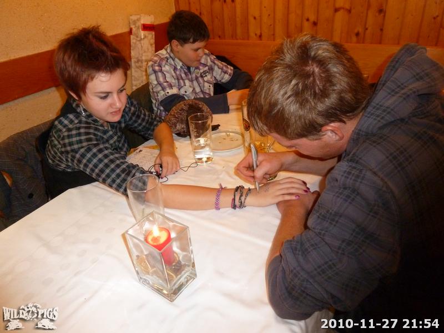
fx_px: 321
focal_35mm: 25
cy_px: 166
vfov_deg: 54.9
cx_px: 222
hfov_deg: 69.4
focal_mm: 4.1
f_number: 3.3
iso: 400
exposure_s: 1/30
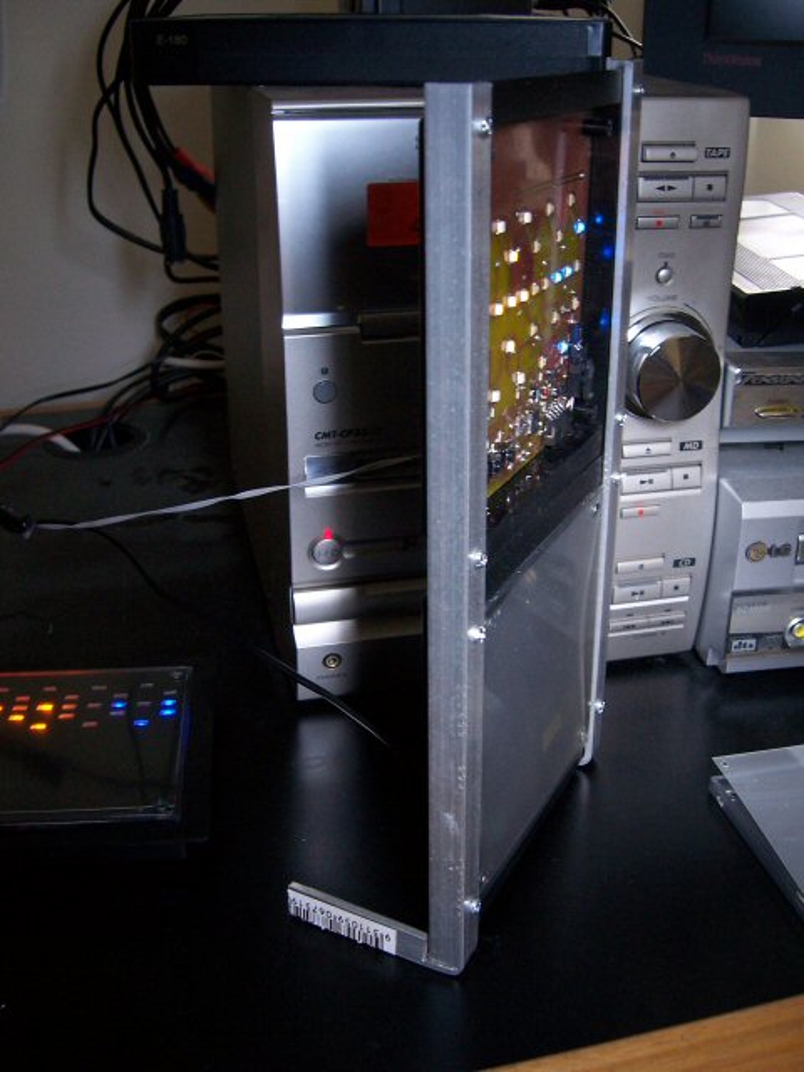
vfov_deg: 51.4
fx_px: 1115
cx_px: 402
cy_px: 536
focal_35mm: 36
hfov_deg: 39.7
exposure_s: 1/8
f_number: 3
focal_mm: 6
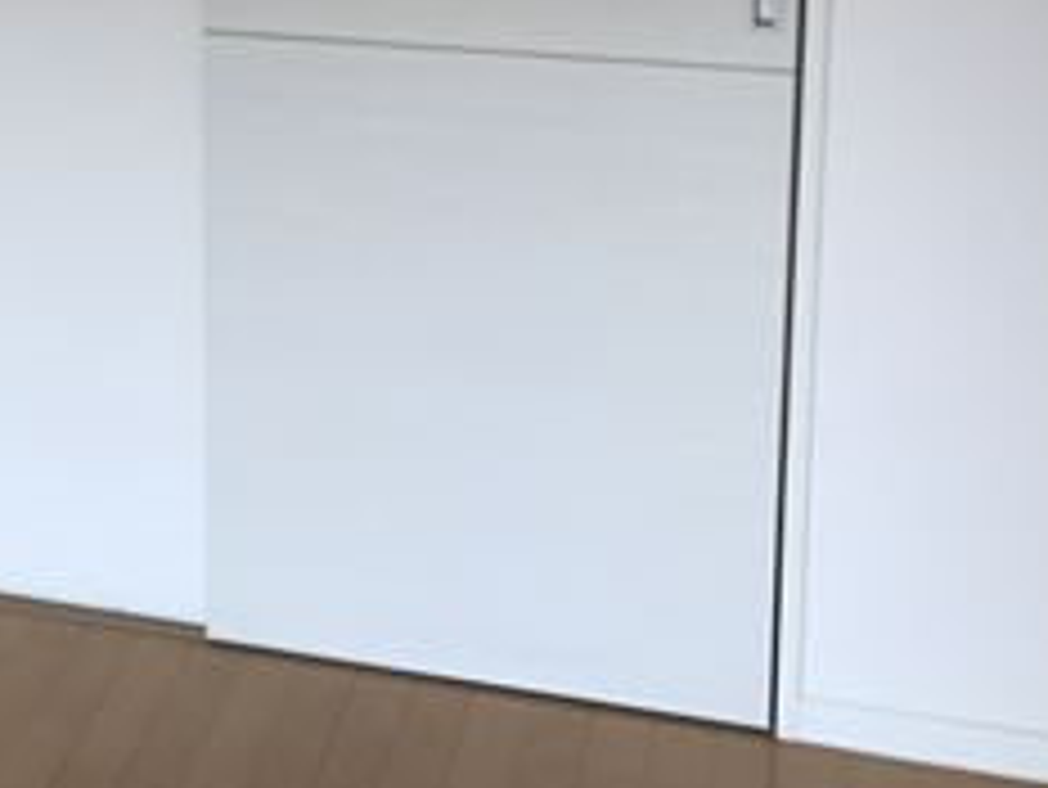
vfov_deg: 18.3
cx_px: -112
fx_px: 2332
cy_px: -117
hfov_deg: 23.7
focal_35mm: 77
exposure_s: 1/50
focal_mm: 3.99
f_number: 1.8
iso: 32
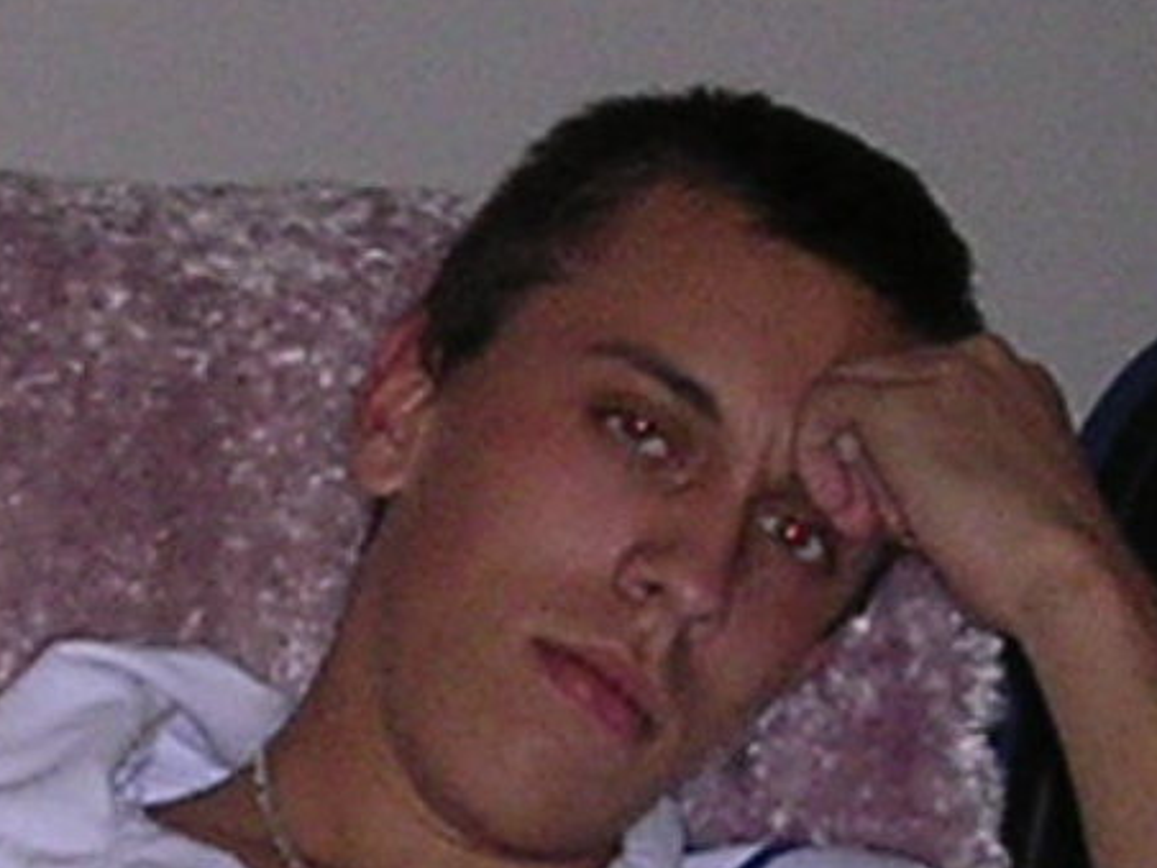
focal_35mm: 86
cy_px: 955
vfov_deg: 16.6
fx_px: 2874
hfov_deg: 22.2
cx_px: 115
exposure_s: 1/60.1
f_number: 2.8
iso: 119
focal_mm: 5.8
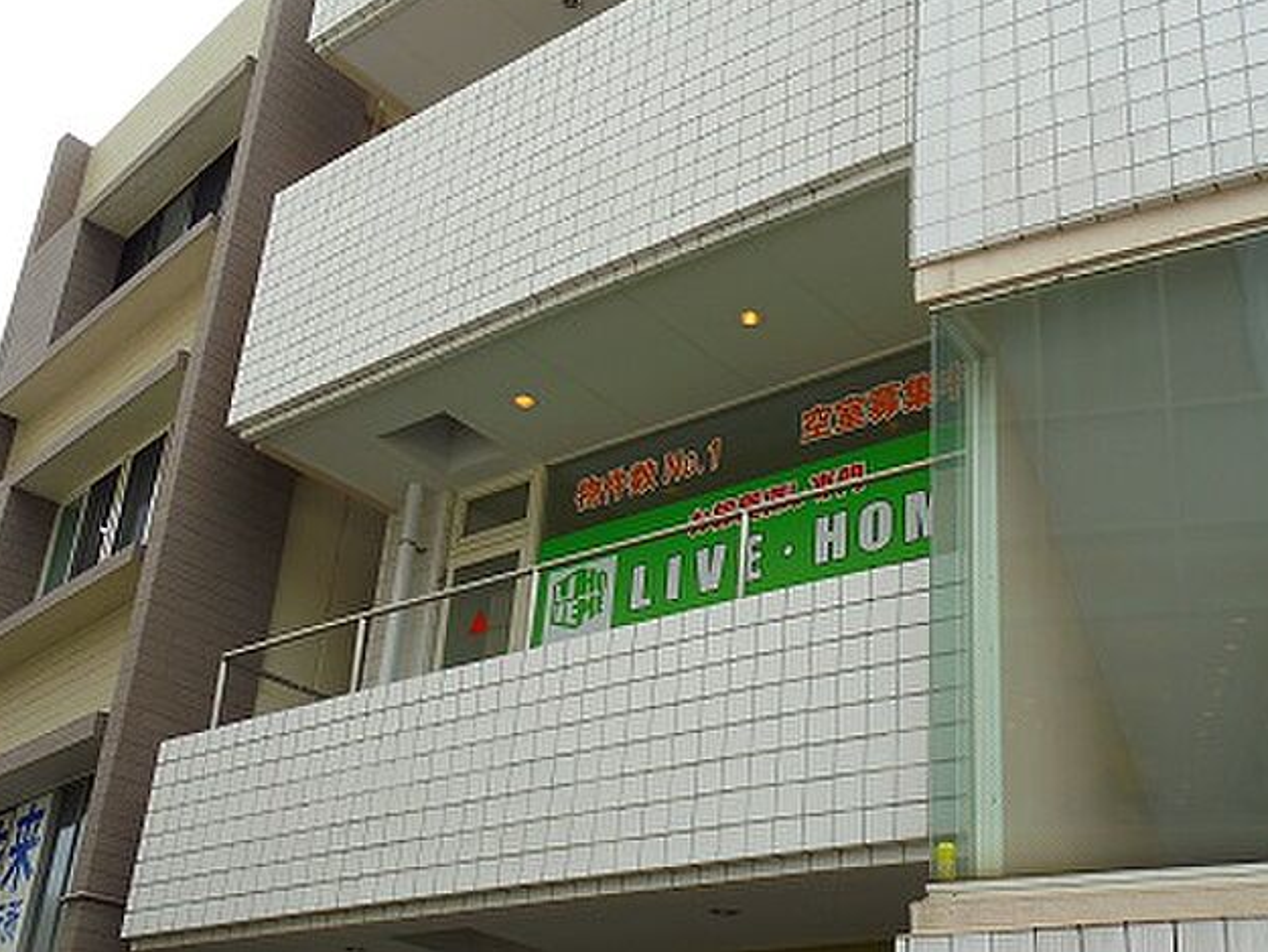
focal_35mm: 44
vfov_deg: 32.9
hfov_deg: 42.9
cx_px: 639
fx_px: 1612
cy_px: 468
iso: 100
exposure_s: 1/160
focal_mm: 7.8
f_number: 4.5
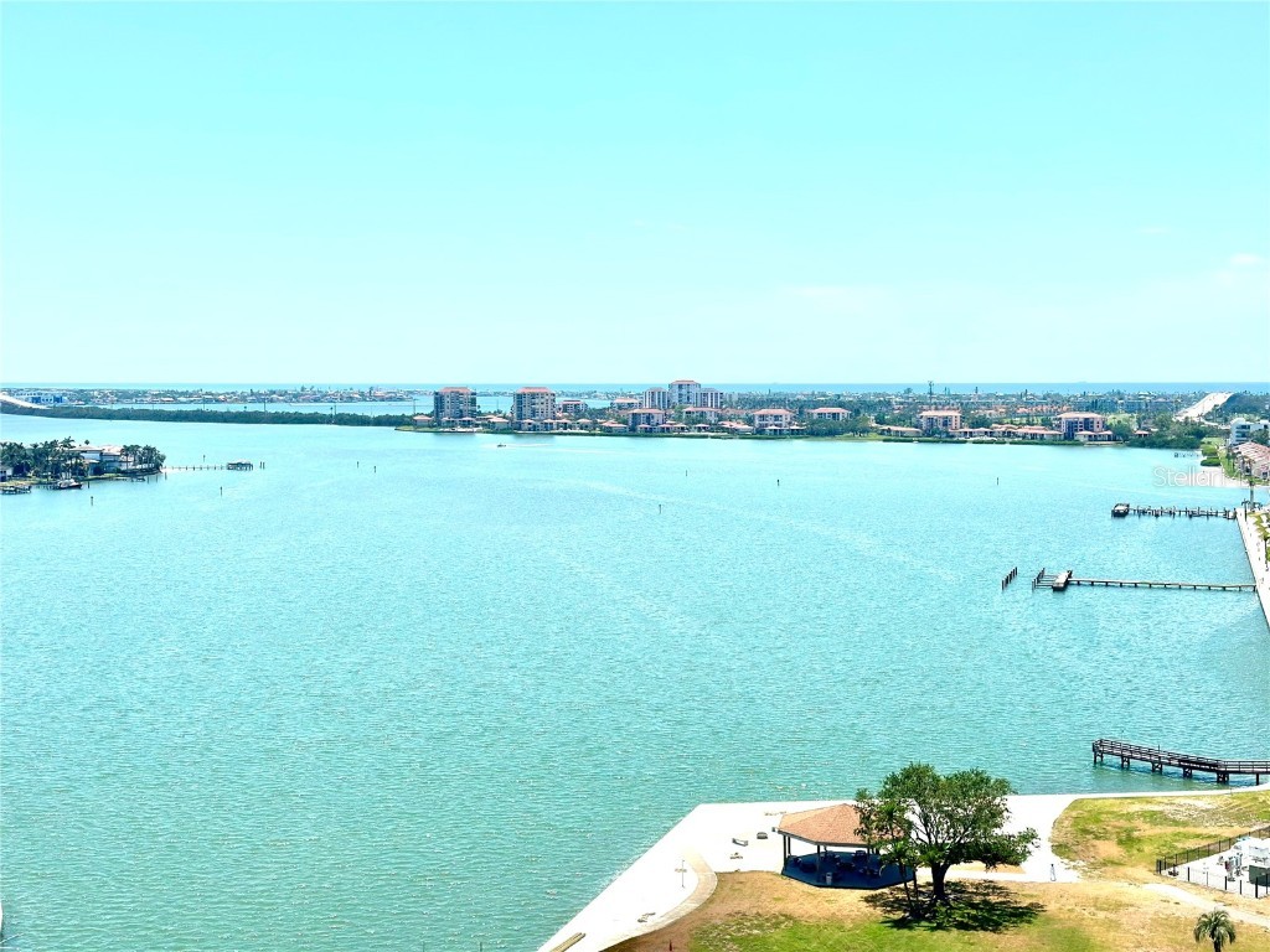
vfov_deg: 30.3
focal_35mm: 48
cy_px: 476
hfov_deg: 39.7
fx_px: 1761
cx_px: 635
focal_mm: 6.86
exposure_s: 1/10870
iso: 100
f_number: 1.78
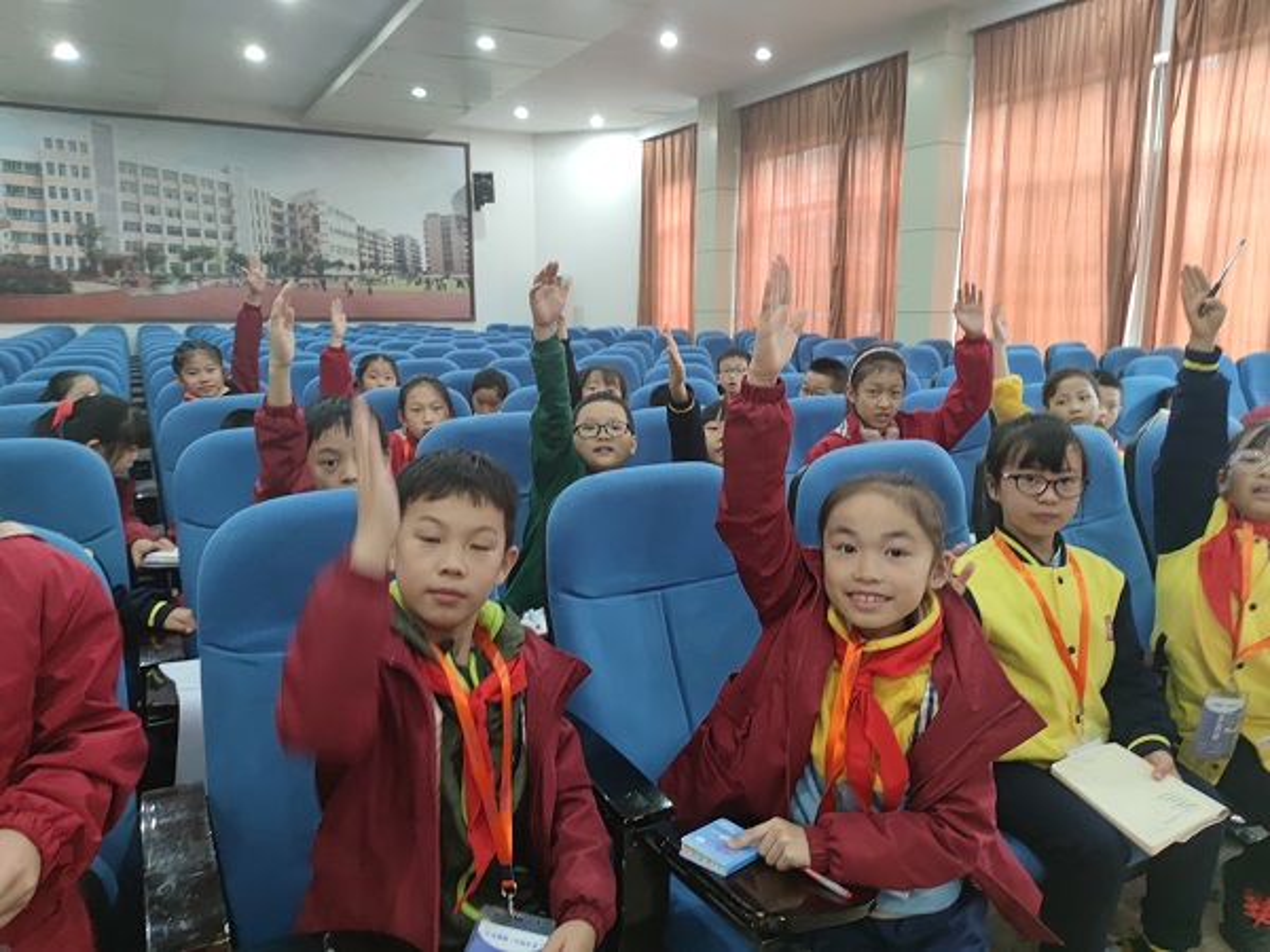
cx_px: 635
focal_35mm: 24
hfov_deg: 71.6
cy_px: 476
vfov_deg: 56.8
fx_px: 881
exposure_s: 1/50
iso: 575
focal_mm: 6.72
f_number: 1.69
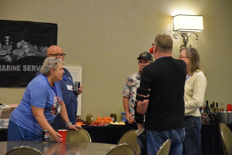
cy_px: 79
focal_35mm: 132
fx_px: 848
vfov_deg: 10.4
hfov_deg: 15.6
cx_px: 117
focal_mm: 85
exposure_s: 1/100
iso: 12800
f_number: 5.6
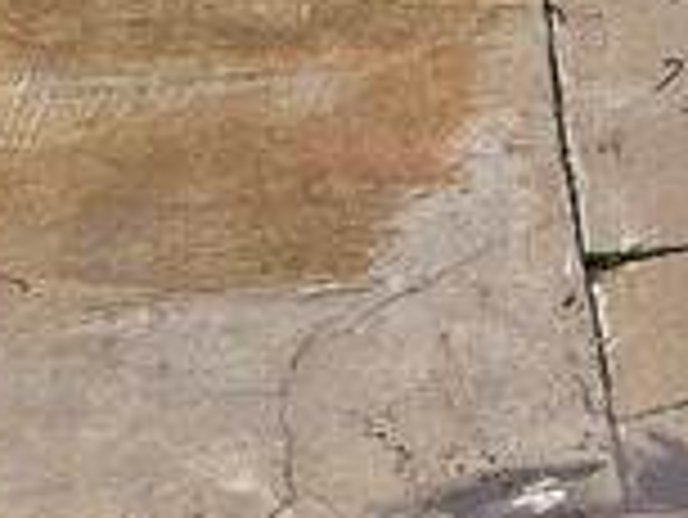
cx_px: 944
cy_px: -676
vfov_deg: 8.8
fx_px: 3063
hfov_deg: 12.4
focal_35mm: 154
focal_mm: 5.4
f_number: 1.8
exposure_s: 1/476
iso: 25
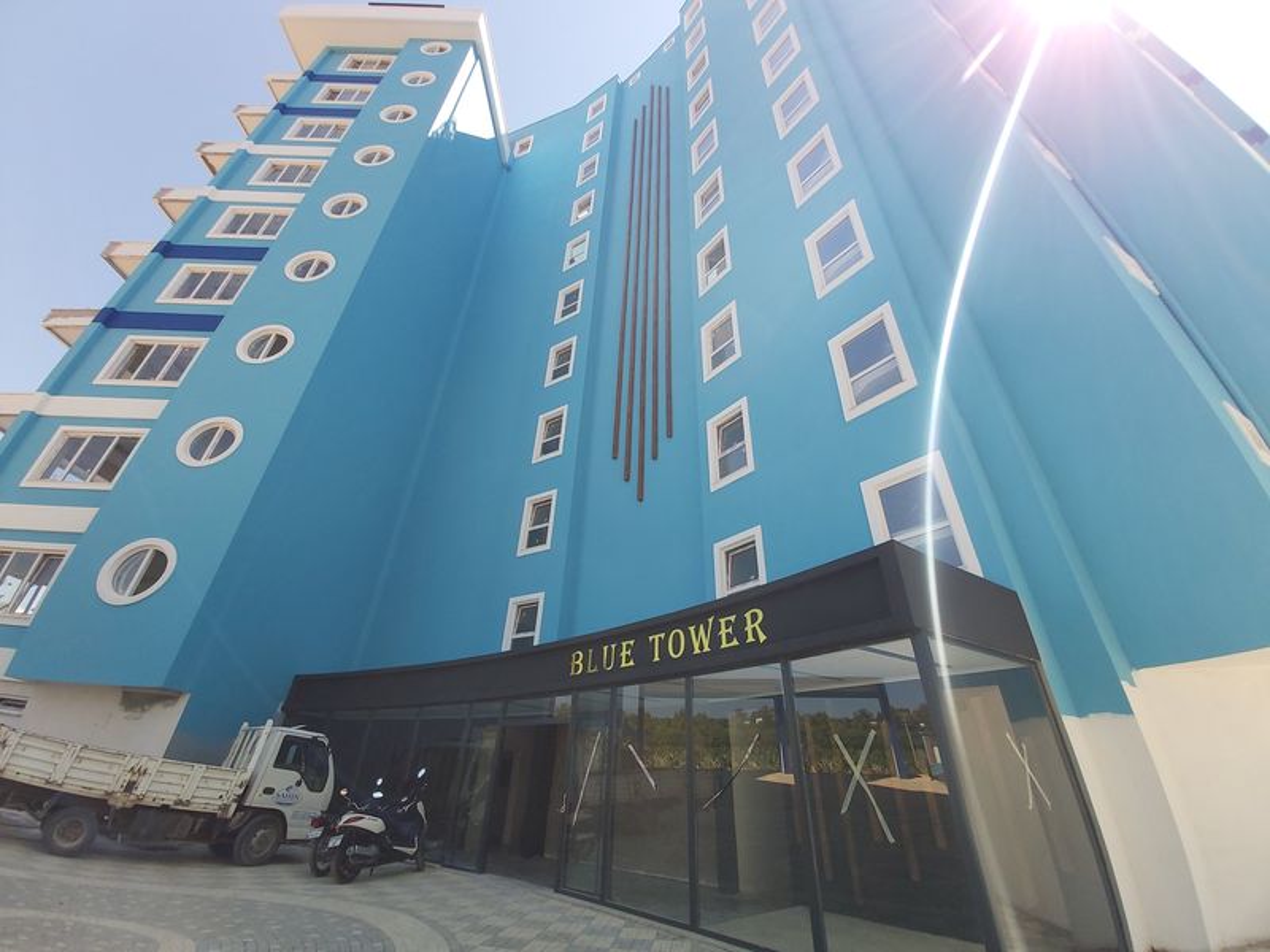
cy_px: 476
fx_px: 440
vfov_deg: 94.5
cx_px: 635
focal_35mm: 12
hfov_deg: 110.5
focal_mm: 1.42
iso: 40
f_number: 2.2
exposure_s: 1/546
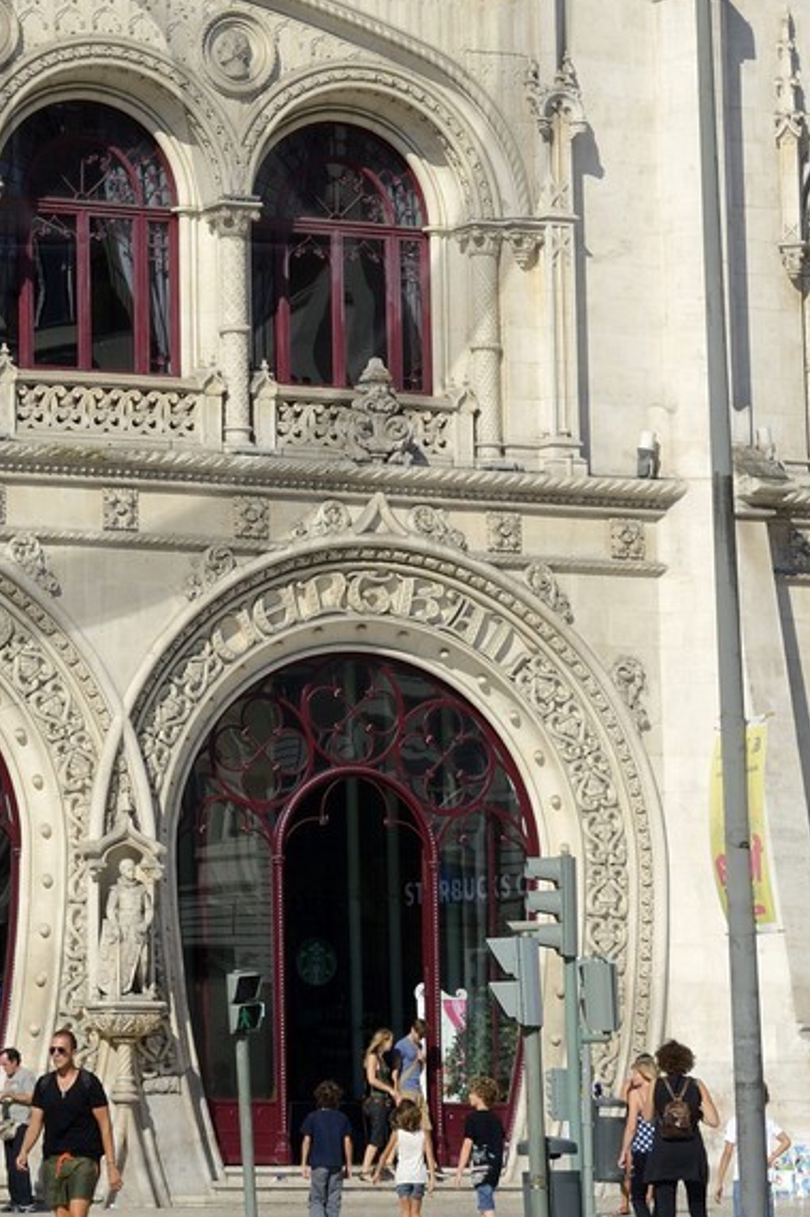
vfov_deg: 12.9
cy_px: -15
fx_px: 5305
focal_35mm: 157
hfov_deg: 8.7
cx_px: -96
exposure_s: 1/200
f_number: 16
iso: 200
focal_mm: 56
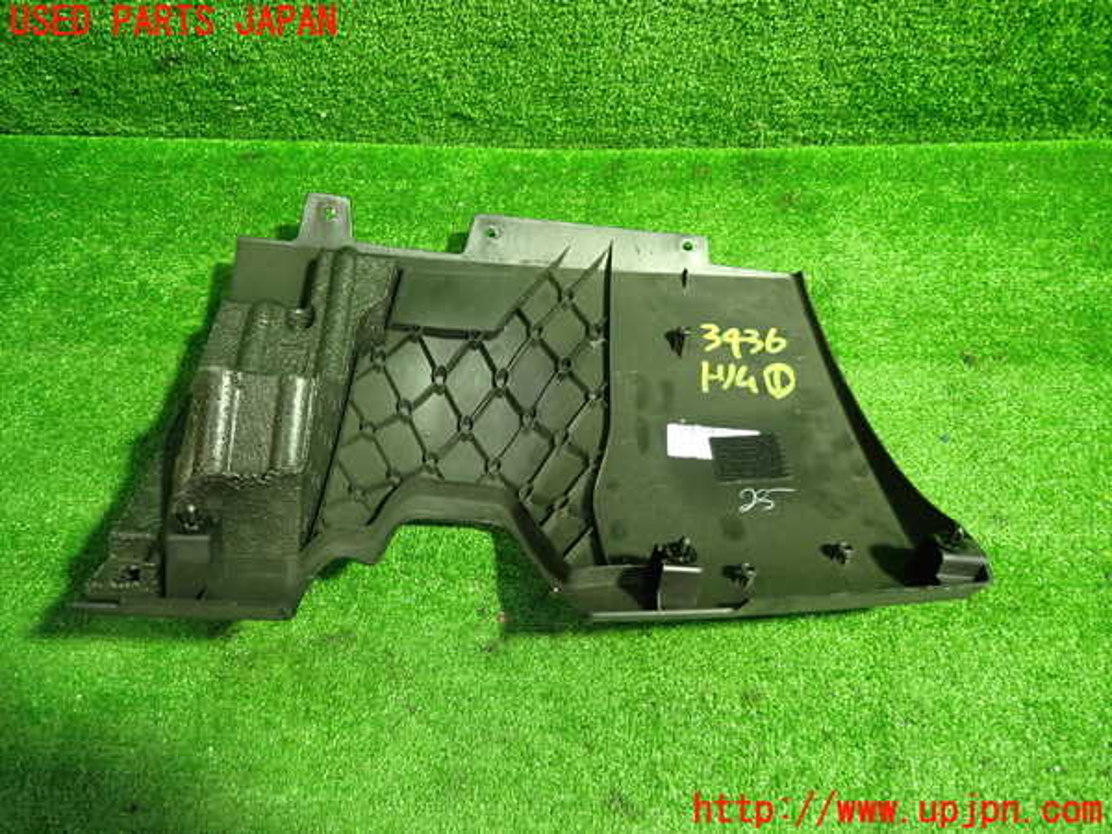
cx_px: 556
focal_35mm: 25
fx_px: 803
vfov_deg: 54.9
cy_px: 417
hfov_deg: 69.4
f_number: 2
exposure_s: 1/30
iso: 500
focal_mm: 4.5
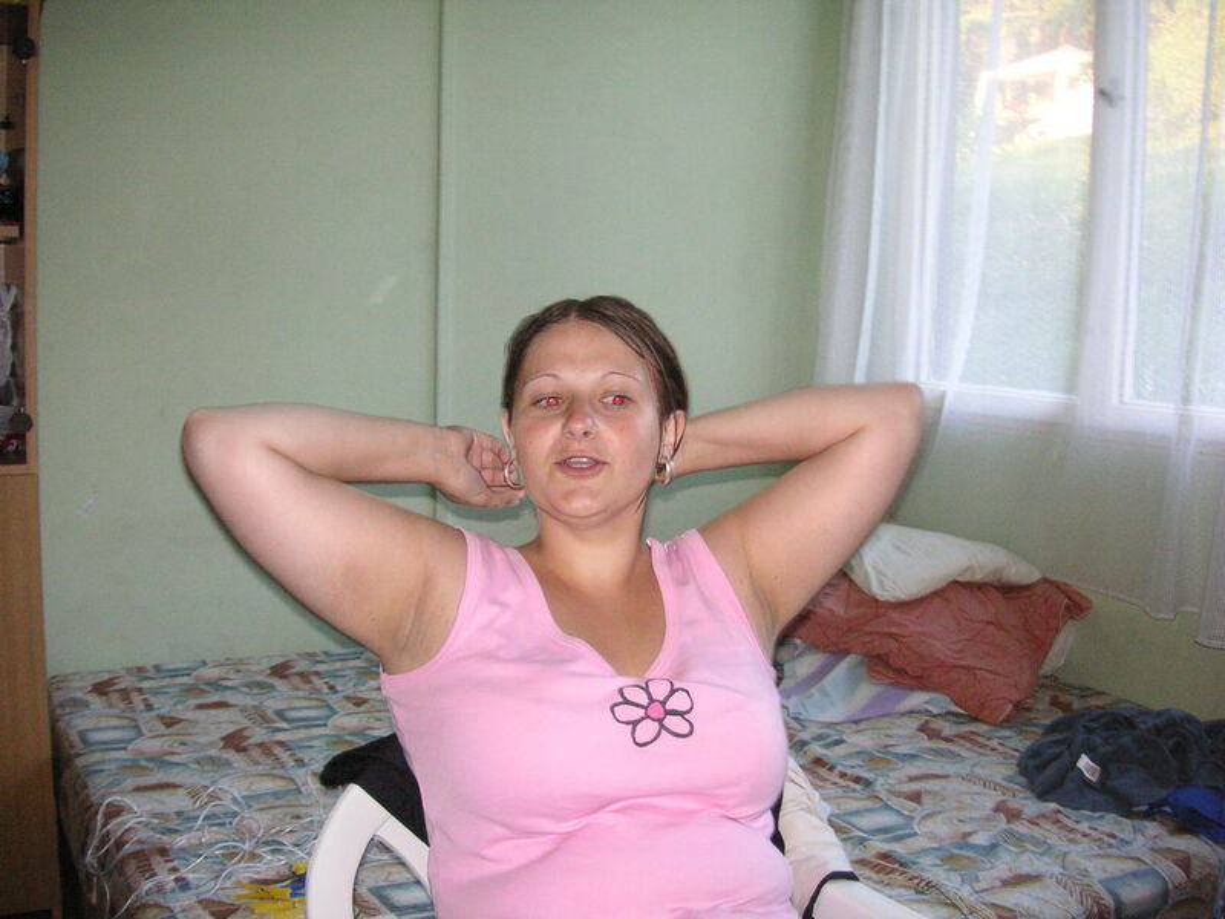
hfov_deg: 50.1
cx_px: 612
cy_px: 460
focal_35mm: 37
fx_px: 1309
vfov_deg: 38.7
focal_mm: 6.1
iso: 160
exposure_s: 1/45
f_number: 2.8
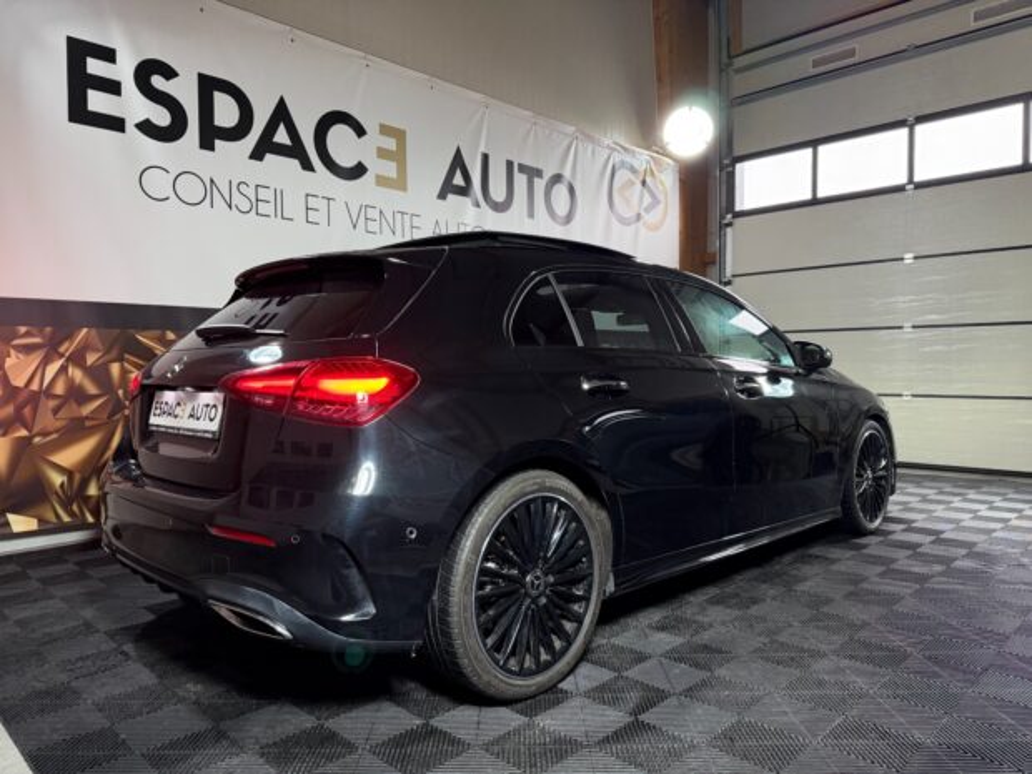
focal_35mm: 24
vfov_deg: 56.8
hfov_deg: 71.6
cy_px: 387
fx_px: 716
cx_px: 516
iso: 400
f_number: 1.78
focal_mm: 6.76
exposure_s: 1/60
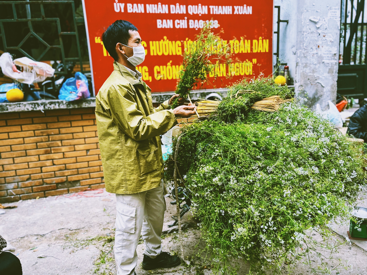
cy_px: 138
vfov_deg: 53.1
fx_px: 276
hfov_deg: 67.3
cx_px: 184
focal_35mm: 26
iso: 32
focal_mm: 5.1
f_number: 1.6
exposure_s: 1/134
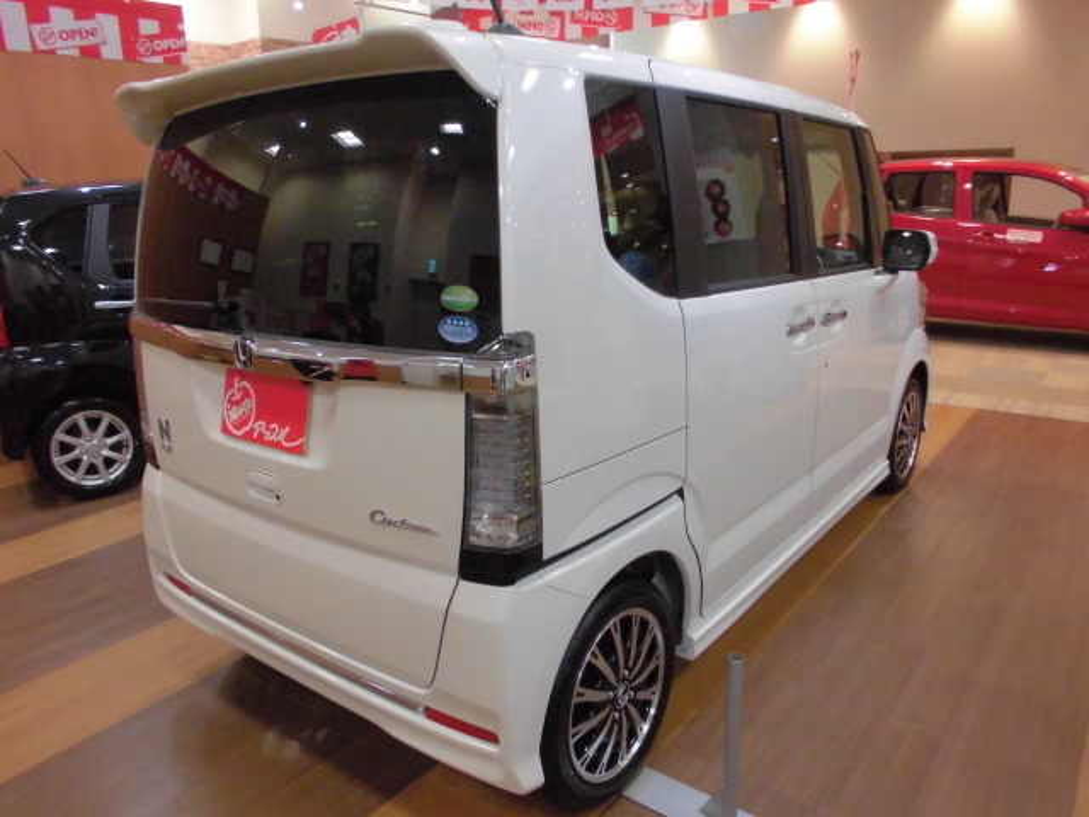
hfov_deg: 67.3
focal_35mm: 26
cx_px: 544
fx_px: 818
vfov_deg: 53.1
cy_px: 408
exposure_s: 1/60
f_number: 3.5
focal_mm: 4.6
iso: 400
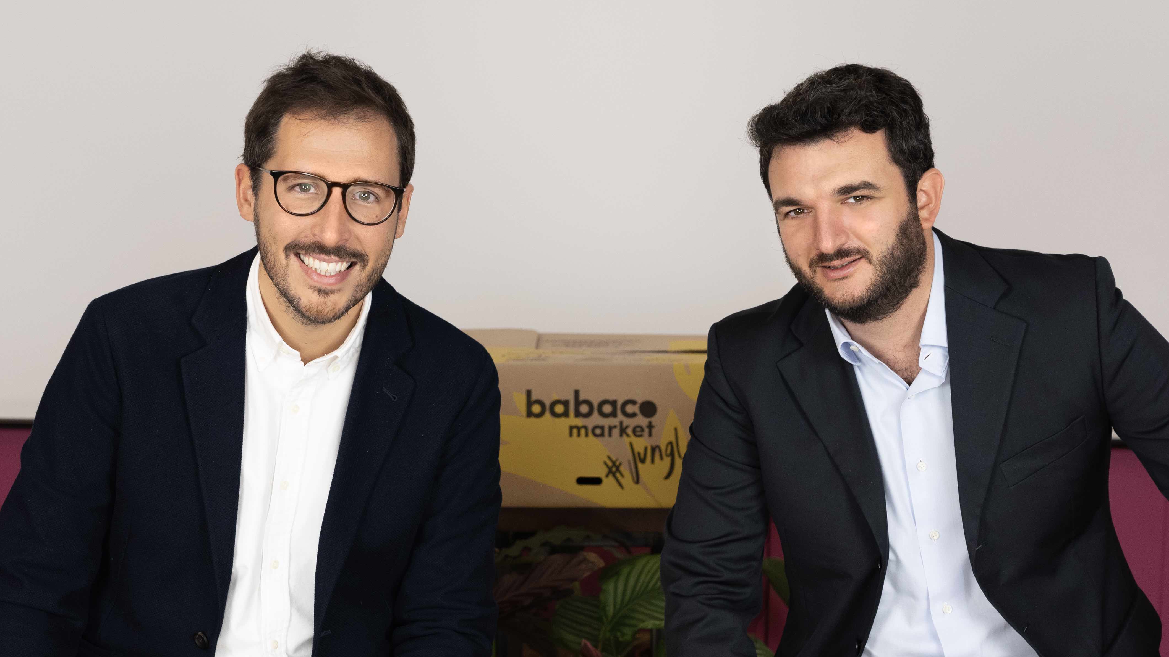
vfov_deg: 19.4
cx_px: 585
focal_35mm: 62
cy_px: 390
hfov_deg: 33.8
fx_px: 1922
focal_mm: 59
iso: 2500
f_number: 5.6
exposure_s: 1/200
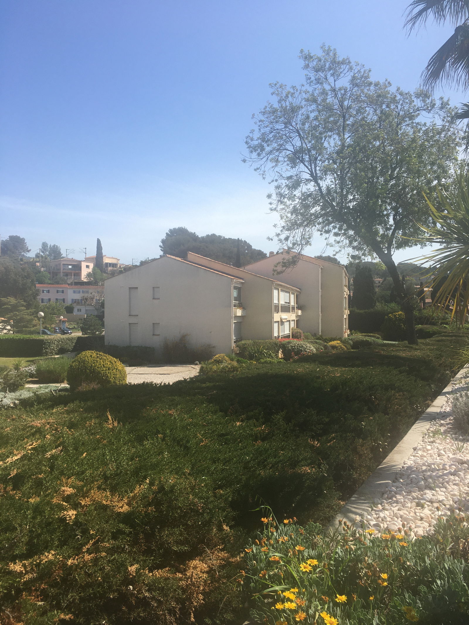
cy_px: 312
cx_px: 234
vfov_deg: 61.7
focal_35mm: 29
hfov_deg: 48.2
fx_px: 524
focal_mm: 4.15
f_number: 2.2
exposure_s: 1/1399
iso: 25
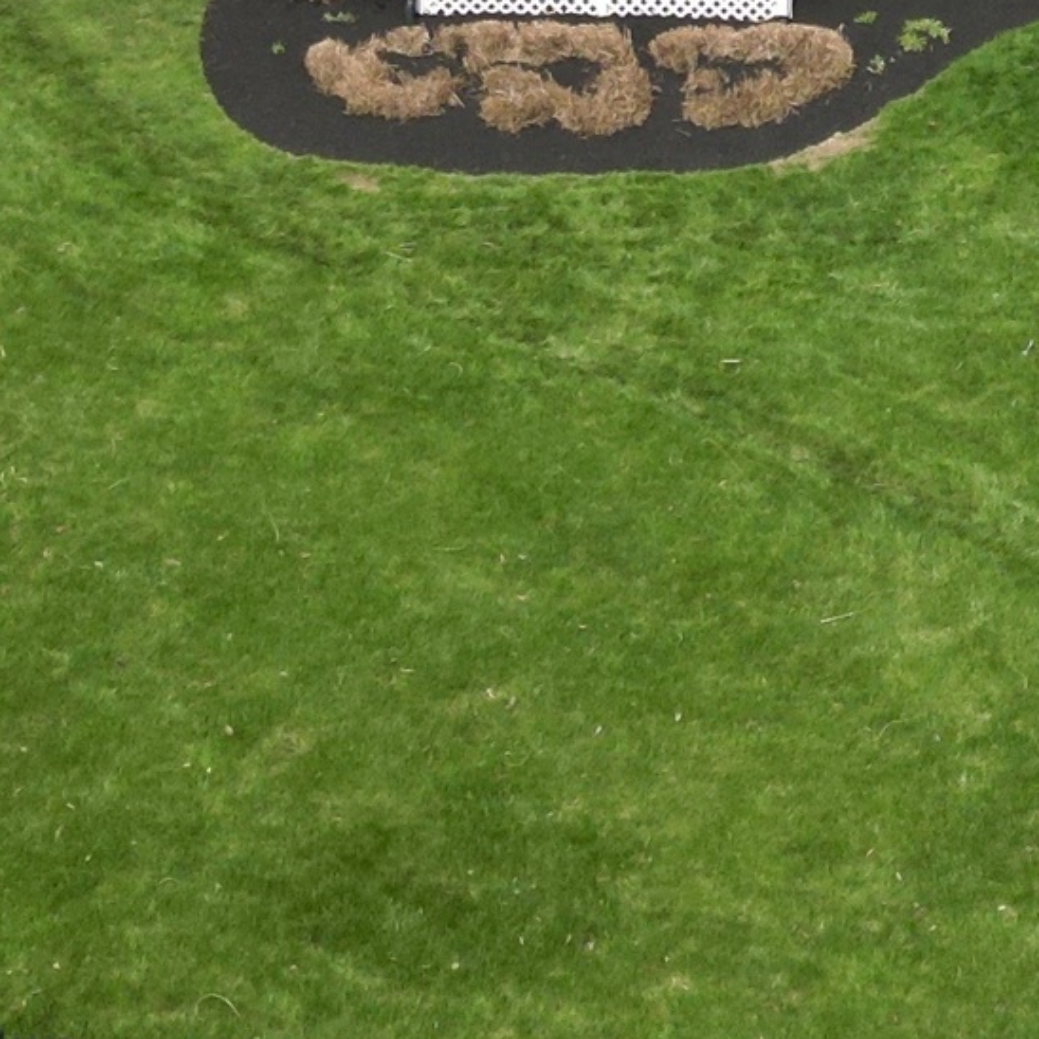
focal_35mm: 119
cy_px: -612
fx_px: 4041
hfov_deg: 14.6
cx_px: 836
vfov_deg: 13.6
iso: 120
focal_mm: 6.72
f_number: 1.7
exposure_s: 1/3200
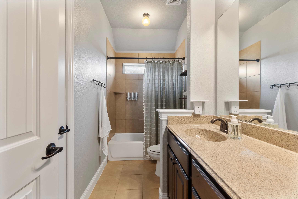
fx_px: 124
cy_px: 100
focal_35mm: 15
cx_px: 149
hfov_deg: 100.4
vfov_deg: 77.3
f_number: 8
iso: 400
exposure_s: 1/13
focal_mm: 10
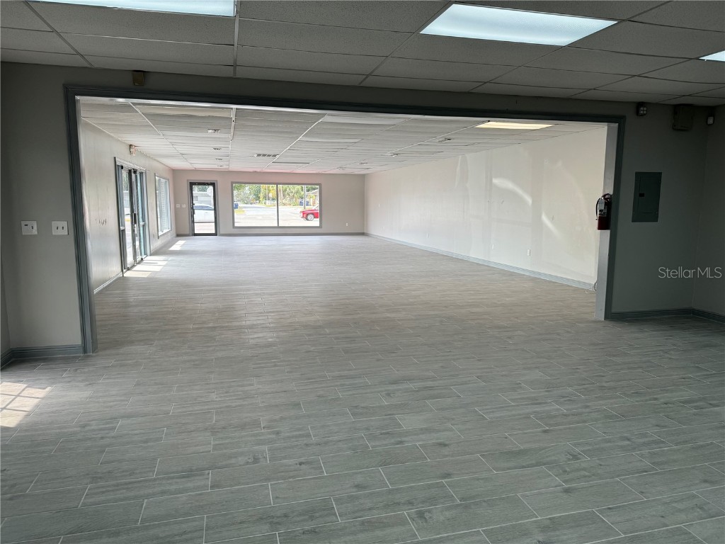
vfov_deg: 56.8
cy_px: 272
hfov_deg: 71.6
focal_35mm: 24
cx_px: 362
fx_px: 503
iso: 64
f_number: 1.78
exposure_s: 1/244
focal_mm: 6.86
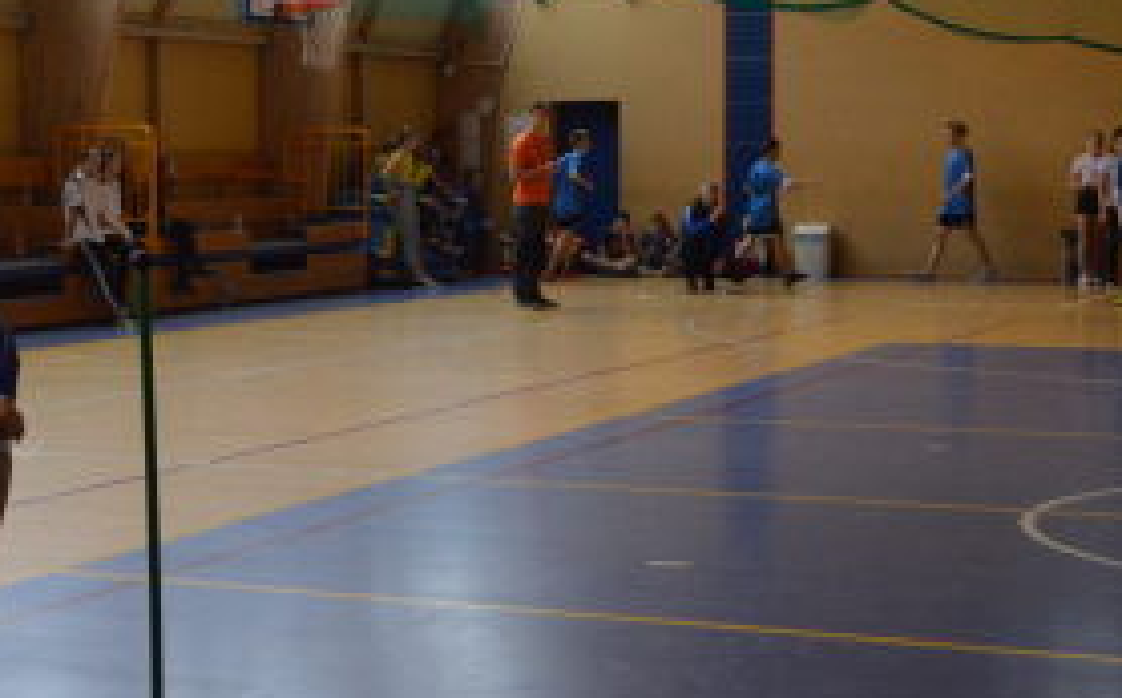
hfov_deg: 25.1
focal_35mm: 80
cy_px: 307
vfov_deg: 16.3
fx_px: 2443
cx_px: 109
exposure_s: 1/500
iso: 1600
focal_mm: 24
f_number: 4
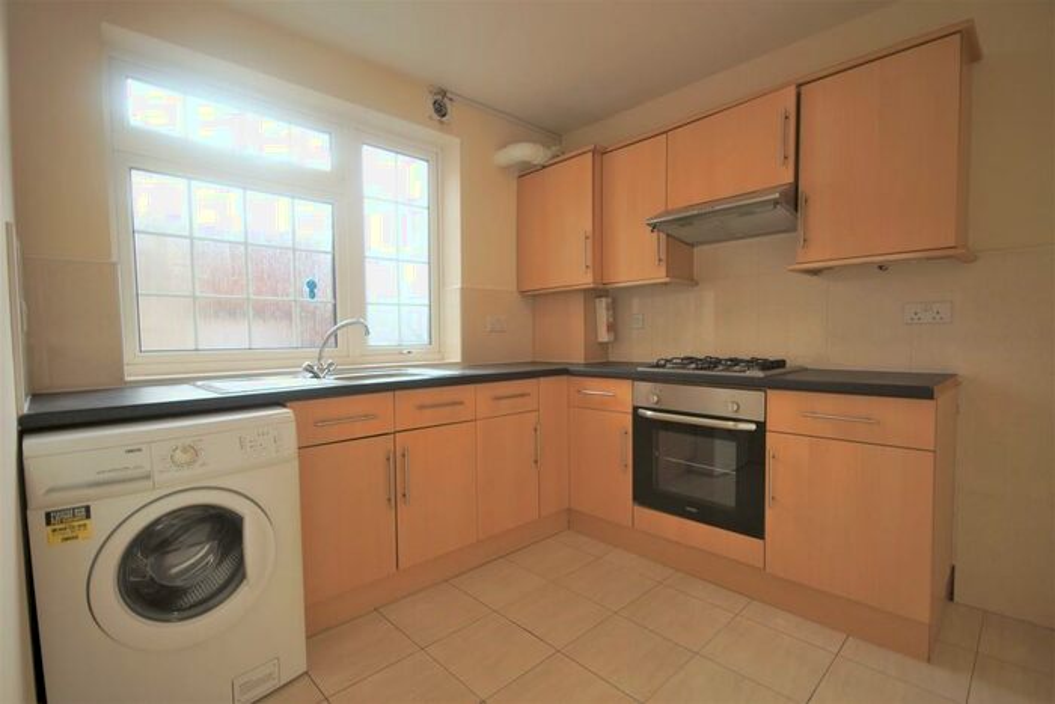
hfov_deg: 95.0
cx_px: 528
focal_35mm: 16
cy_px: 352
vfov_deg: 72.1
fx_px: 484
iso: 125
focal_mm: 11
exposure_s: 1/60
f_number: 4.5
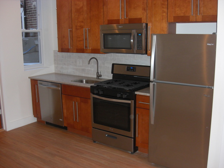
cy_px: 84
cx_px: 112
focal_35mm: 38
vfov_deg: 37.7
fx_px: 246
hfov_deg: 49.0
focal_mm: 7.9
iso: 200
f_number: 2.8
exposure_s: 1/60
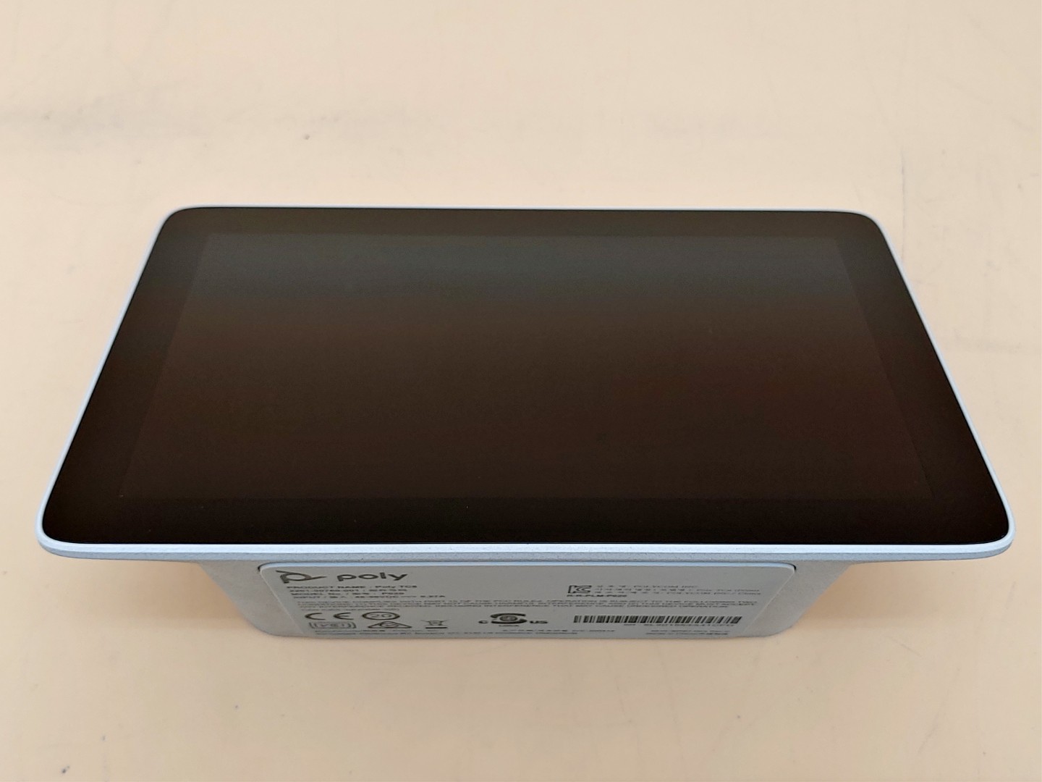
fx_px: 1234
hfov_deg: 45.8
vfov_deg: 35.1
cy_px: 391
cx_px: 521
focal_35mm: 41
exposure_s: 1/67
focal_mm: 4.36
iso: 50
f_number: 1.8
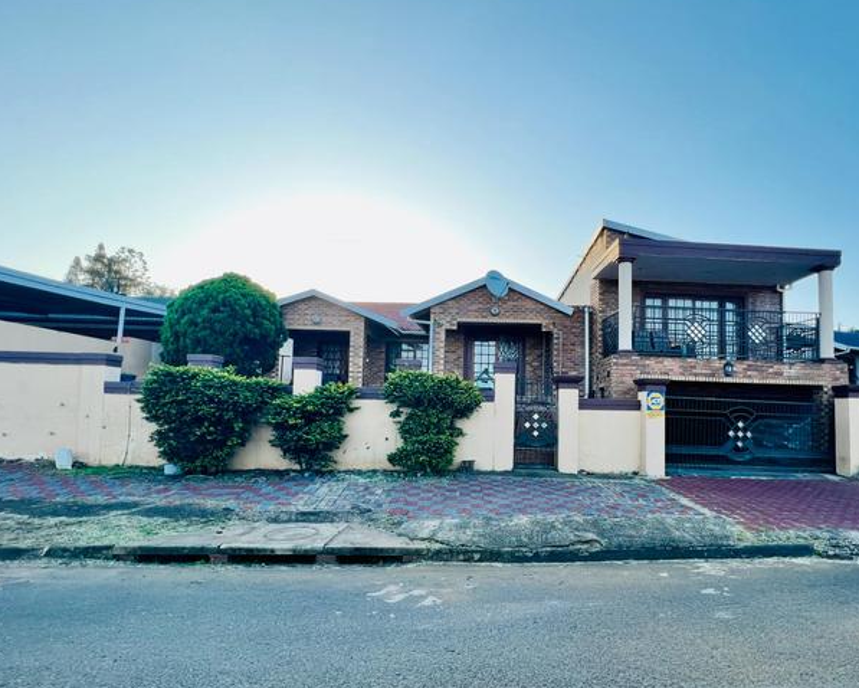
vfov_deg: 76.6
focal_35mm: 17
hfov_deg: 88.9
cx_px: 499
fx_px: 432
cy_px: 389
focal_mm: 1.57
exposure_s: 1/378
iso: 32
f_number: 1.8
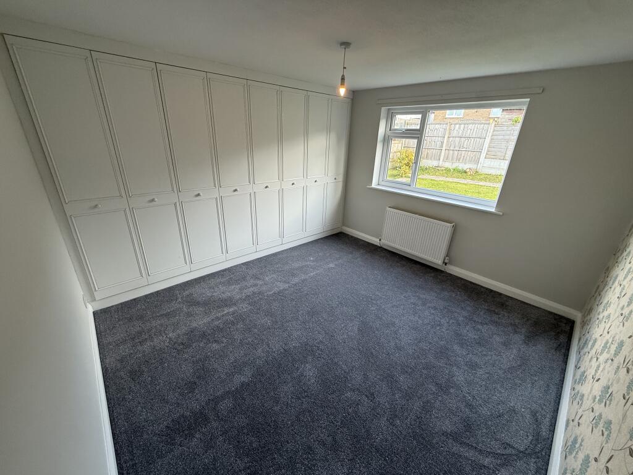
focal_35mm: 14
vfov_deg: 85.7
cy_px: 238
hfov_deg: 102.1
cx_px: 316
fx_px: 256
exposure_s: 1/99
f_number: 2.2
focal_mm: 2.22
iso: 160
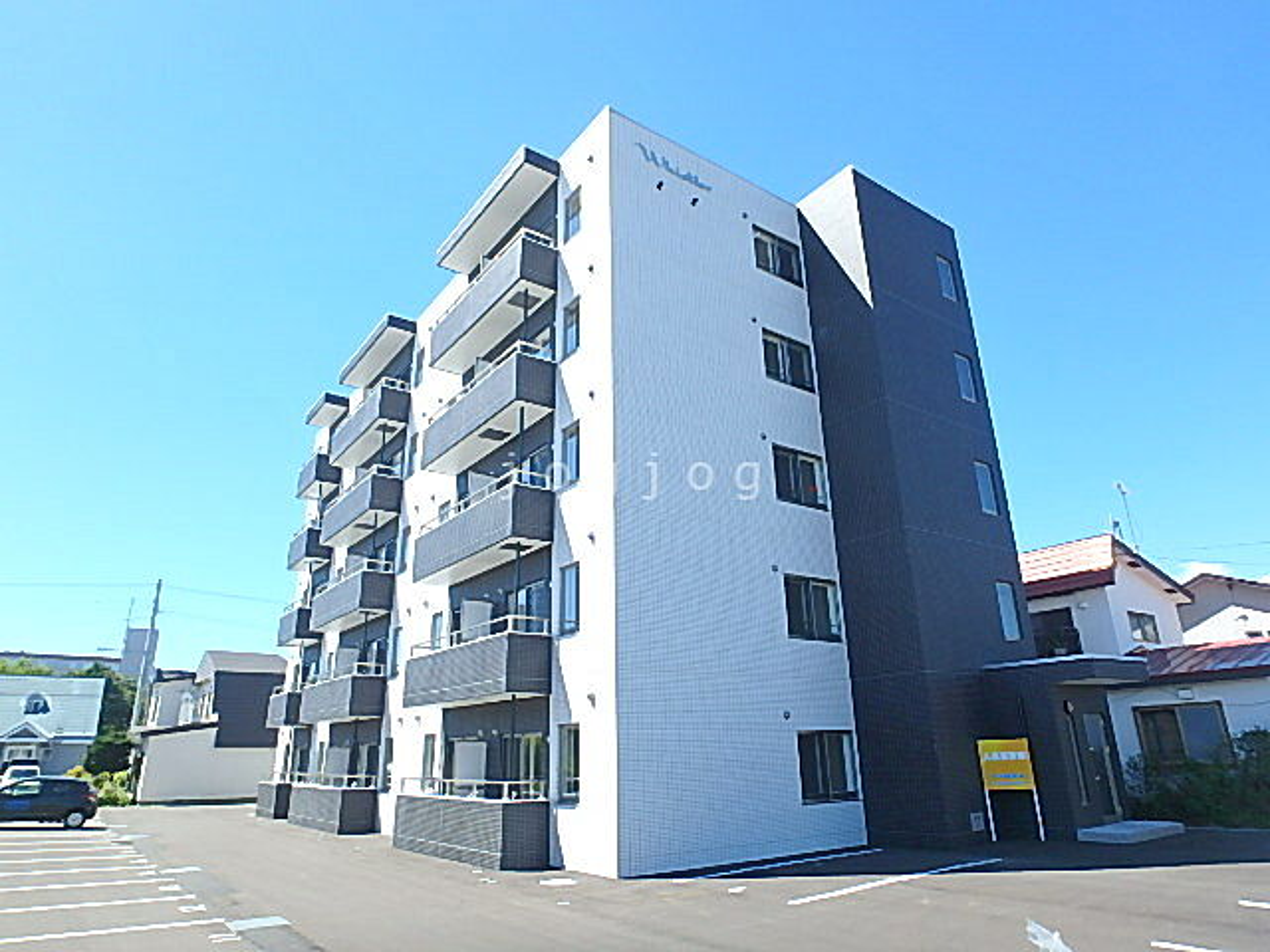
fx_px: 770
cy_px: 476
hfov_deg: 79.0
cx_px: 635
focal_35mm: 21
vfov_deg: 63.4
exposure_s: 1/500
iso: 125
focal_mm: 3.7
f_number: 3.5
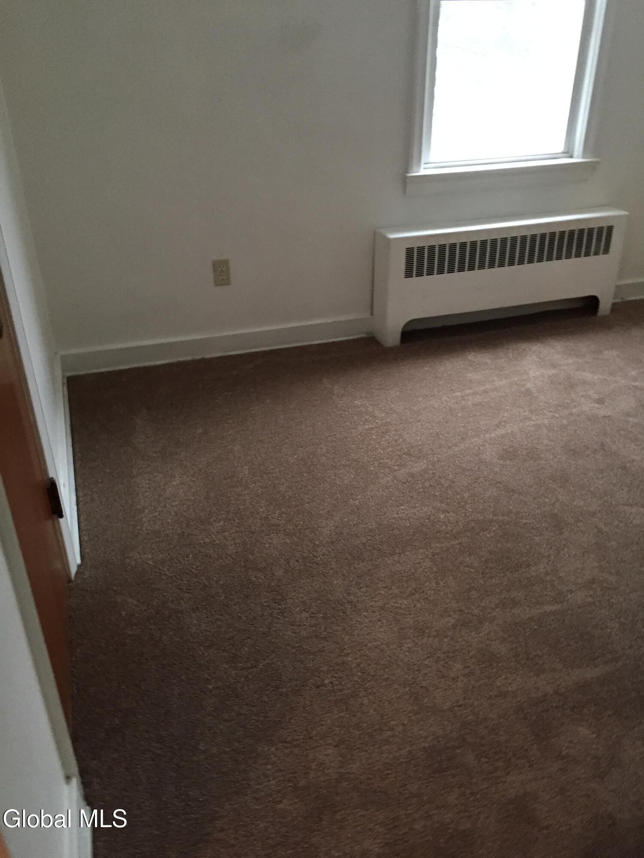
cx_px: 322
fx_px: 719
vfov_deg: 61.7
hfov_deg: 48.2
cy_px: 429
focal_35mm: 29
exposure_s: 1/15
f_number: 2.2
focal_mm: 4.15
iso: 250
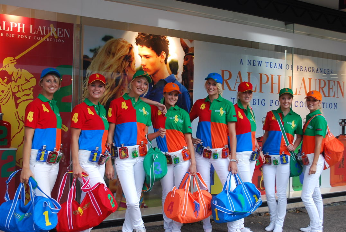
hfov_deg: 41.1
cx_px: 173
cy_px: 116
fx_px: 462
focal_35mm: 48
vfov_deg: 28.1
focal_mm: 32
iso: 180
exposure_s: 1/125
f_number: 5.6
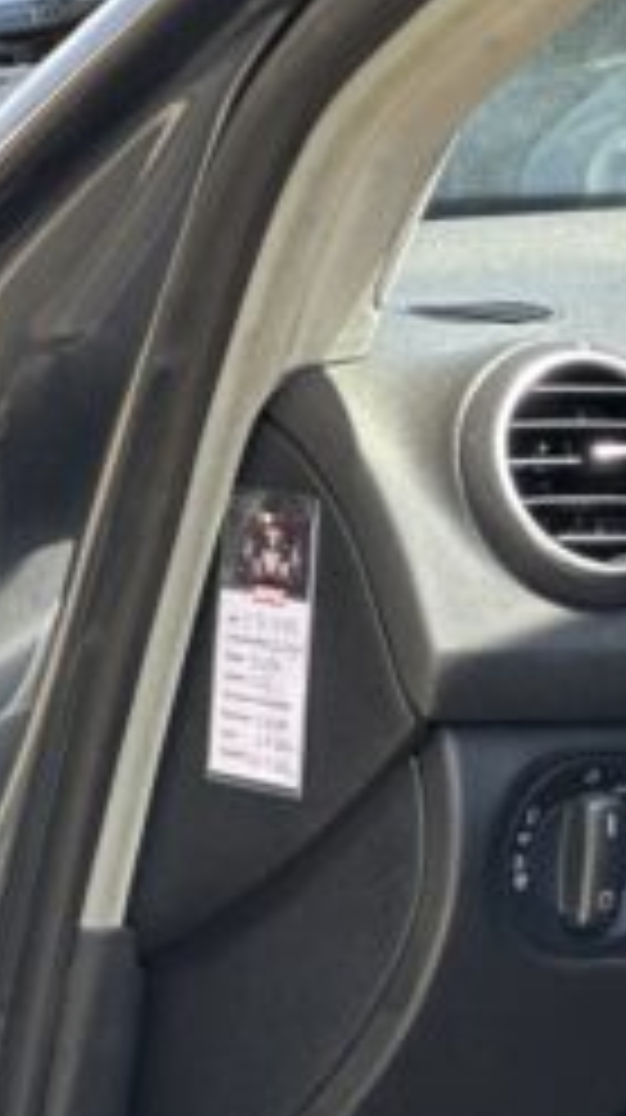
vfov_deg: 7.9
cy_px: 1022
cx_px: 698
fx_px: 8019
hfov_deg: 4.5
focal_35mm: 271
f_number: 2.8
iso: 80
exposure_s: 1/121
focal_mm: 9
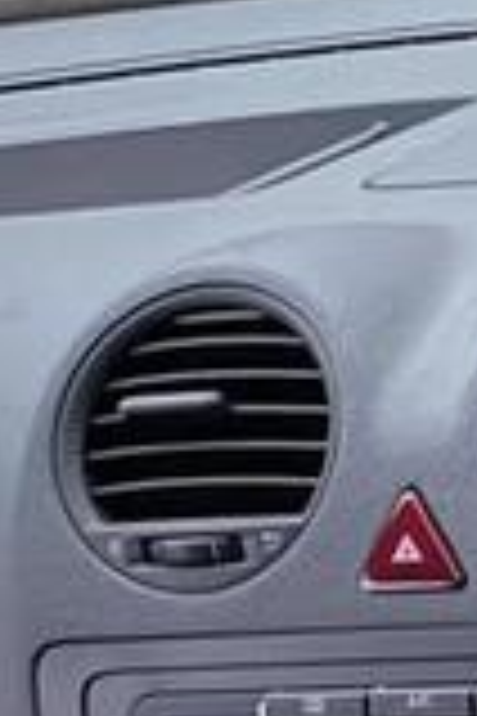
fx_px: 1630
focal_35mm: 82
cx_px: 1544
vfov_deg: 22.9
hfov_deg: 10.2
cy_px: 838
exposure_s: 1/27
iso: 800
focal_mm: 2.22
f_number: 2.2
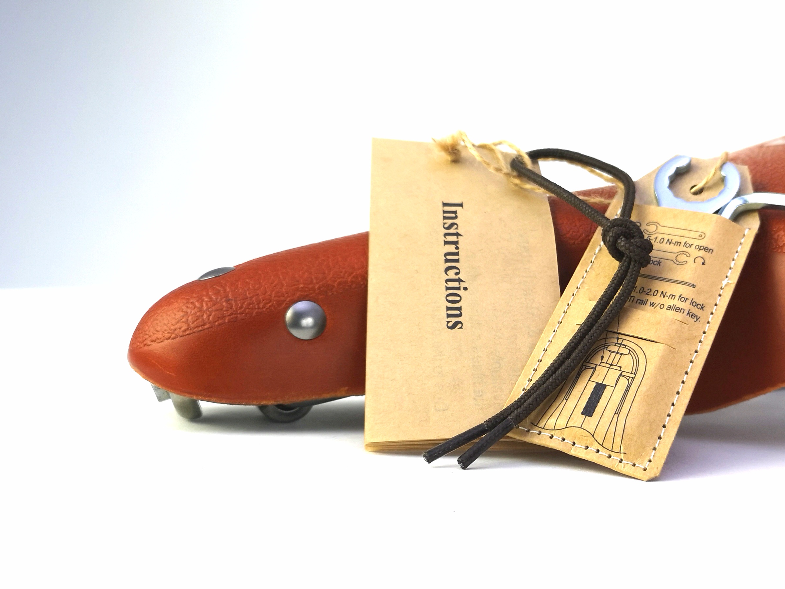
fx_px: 930
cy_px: 314
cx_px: 584
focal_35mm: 41
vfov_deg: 35.1
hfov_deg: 44.3
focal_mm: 5.58
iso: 50
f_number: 1.8
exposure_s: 1/129
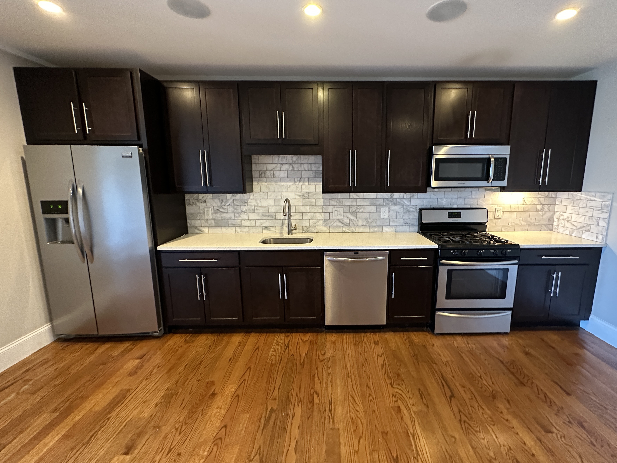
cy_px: 227
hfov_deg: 94.3
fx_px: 285
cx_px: 331
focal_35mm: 16
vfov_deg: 78.1
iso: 640
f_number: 2.2
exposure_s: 1/59
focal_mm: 2.22
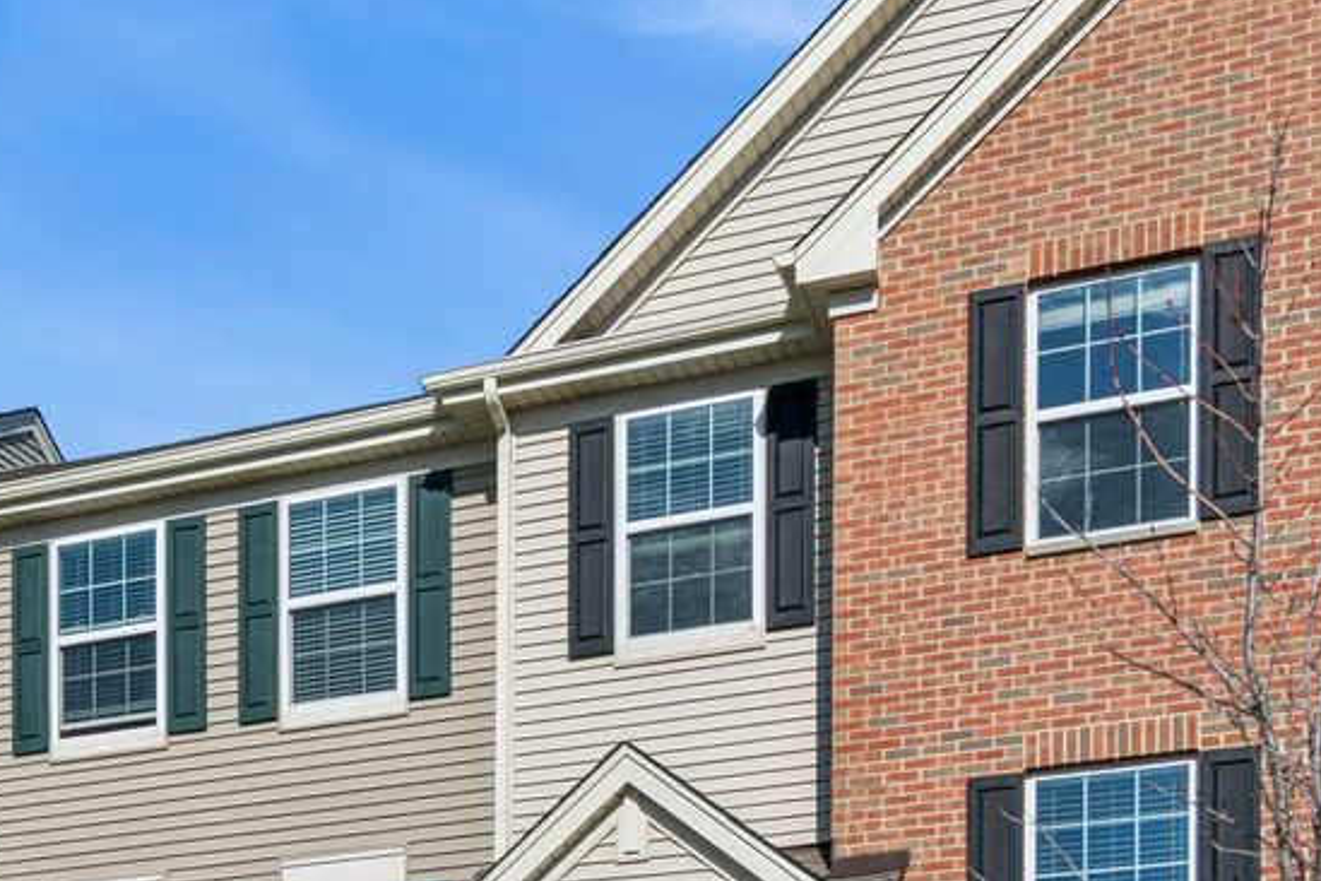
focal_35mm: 59
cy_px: 895
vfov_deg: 22.1
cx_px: 296
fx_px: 2165
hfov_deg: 33.1
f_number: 8
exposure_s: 1/2000
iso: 200
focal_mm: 20
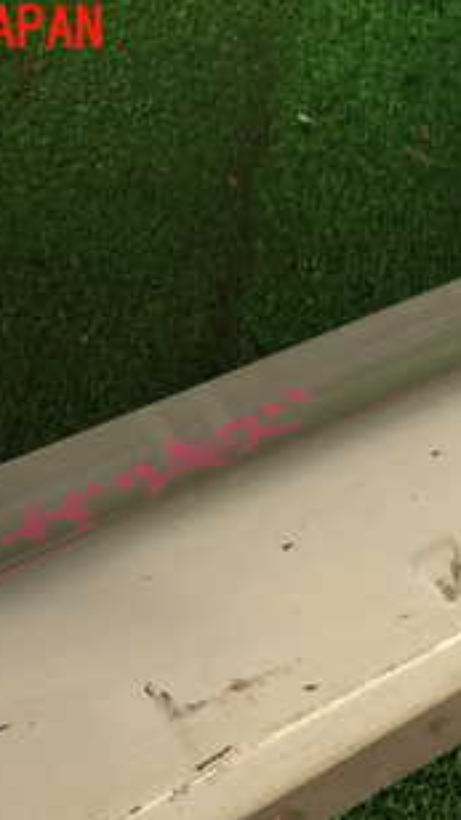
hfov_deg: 22.1
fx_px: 1153
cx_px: 418
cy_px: 596
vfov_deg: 38.4
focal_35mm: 53
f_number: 2.8
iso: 100
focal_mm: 4.5
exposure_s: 1/60
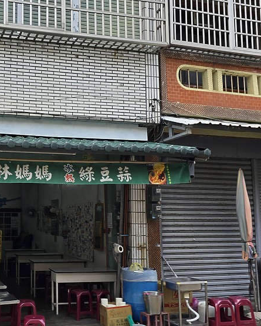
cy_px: 157
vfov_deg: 43.8
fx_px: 405
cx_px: 38
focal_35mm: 42
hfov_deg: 34.2
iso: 32
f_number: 1.7
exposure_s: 1/180
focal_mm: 6.3
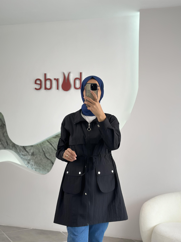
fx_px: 335
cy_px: 121
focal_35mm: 48
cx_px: 90
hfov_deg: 30.3
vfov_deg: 39.7
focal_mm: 6.86
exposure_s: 1/241
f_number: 1.78
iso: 80
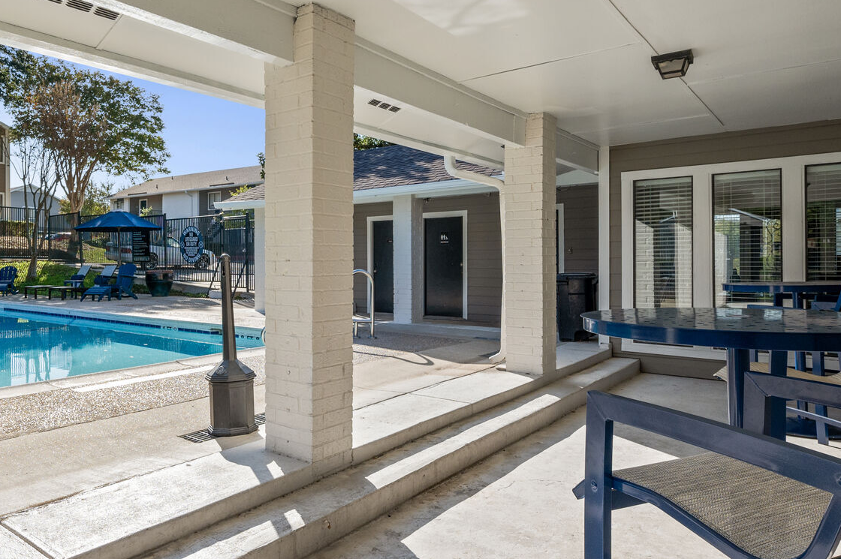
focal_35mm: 26
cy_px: 267
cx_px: 303
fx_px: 604
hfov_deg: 68.3
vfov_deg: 49.7
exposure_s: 1/800
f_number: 8
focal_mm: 14.5
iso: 400
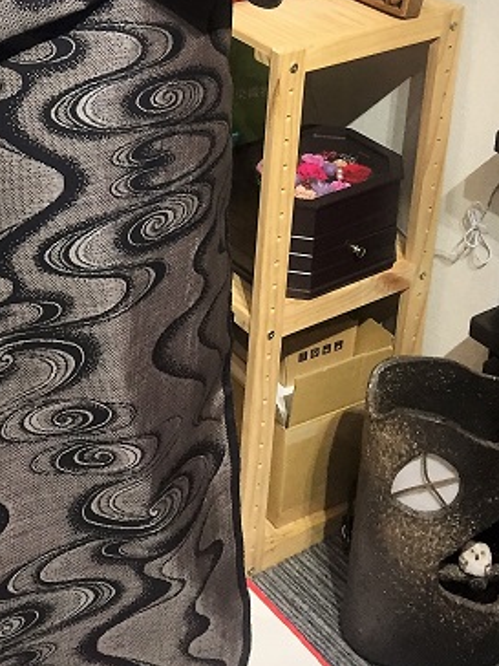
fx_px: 1307
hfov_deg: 21.1
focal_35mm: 68
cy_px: -50
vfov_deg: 26.5
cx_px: 46
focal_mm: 4.15
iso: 50
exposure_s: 1/30
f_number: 2.2
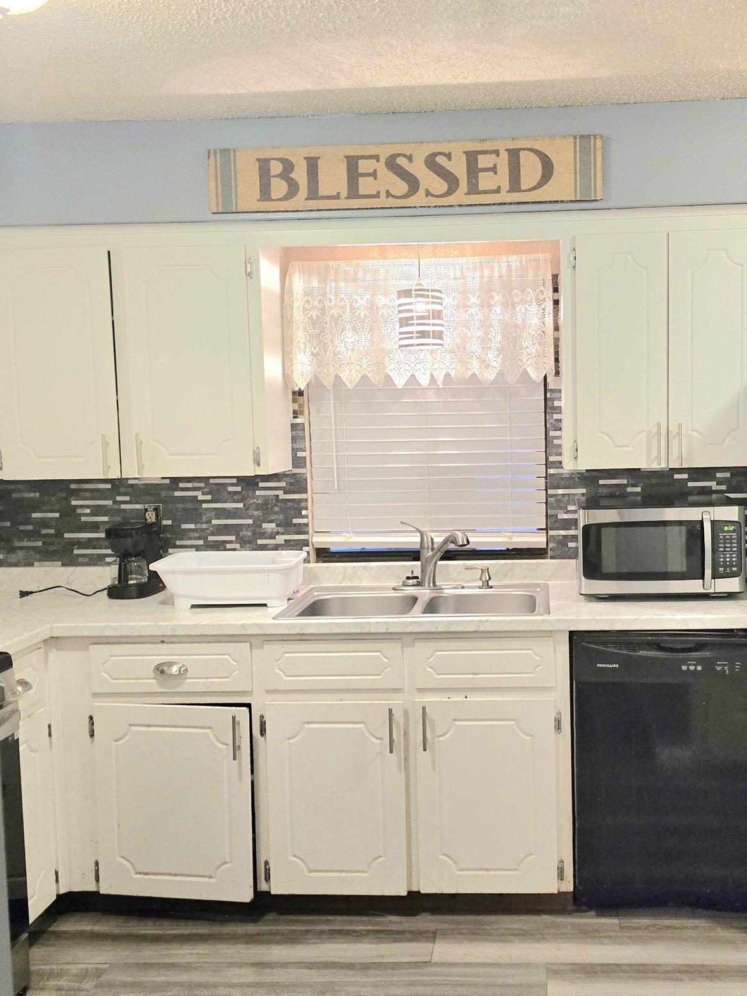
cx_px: 481
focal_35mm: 34
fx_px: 978
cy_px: 507
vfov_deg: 54.0
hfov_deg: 41.4
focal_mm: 6.3
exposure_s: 1/120
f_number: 1.7
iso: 640
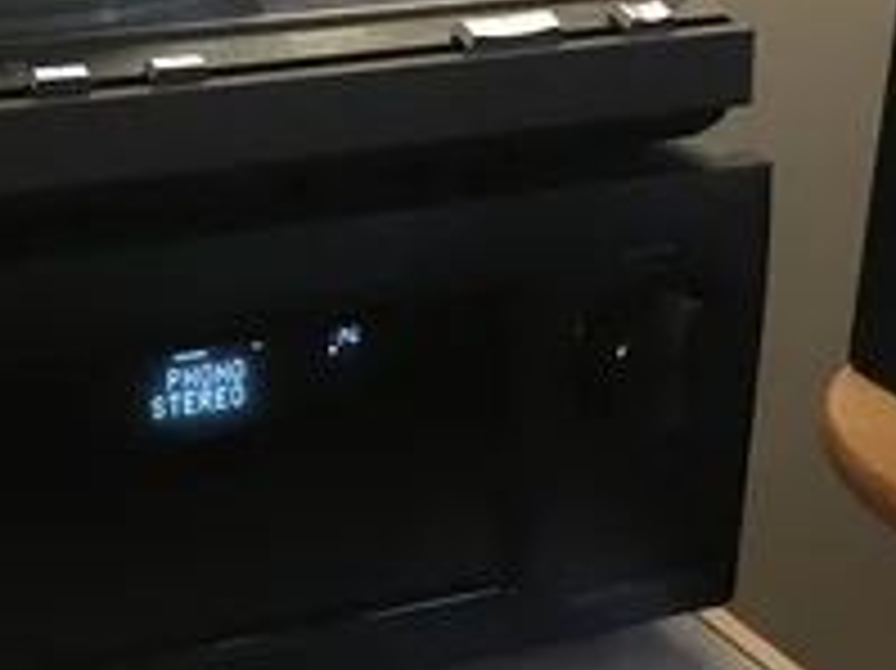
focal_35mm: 70
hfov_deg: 27.0
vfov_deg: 20.9
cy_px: 220
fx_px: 1811
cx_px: 126
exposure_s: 1/17
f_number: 2.2
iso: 1250
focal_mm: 4.15
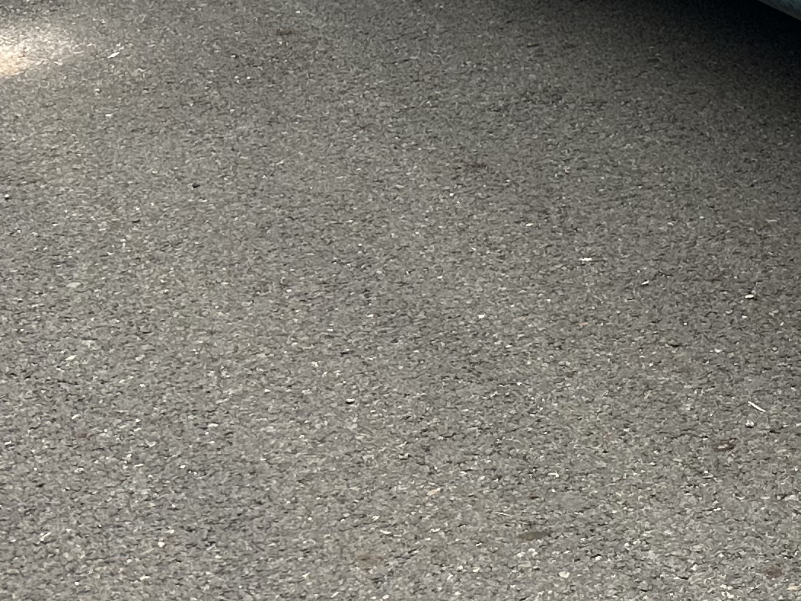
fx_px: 2129
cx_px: 1369
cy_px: -320
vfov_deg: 14.8
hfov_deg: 17.8
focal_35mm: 92
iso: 80
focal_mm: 6.86
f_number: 1.78
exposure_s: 1/429
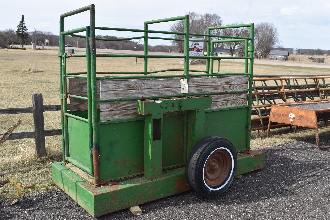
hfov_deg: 53.1
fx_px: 330
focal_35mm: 36
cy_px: 110
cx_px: 165
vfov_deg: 36.9
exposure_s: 1/200
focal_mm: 24
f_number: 8
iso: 100
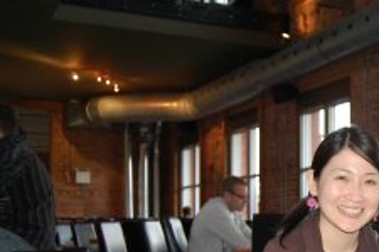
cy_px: 231
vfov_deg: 20.2
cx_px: 352
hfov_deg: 29.1
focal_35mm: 66
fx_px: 695
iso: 400
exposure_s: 1/60
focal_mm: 22
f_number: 3.8
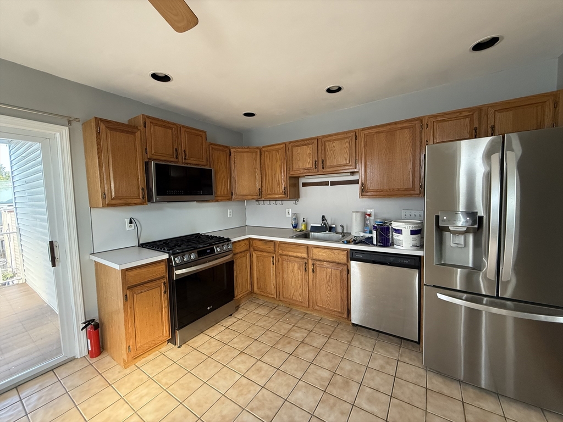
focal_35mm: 14
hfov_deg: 102.1
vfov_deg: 85.7
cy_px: 211
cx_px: 282
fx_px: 228
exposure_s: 1/99
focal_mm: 2.22
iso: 400
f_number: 2.2
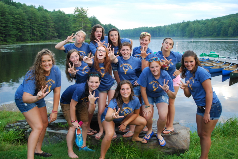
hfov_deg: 53.0
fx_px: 238
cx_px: 119
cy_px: 80
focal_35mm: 36
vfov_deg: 37.0
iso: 800
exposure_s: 1/320
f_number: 4.2
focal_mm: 24
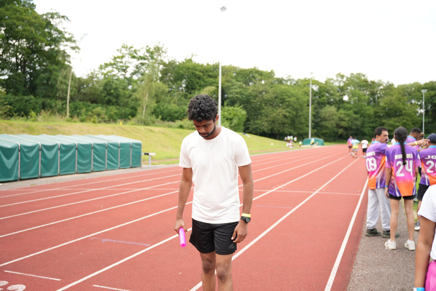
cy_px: 146
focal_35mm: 34
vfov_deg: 38.9
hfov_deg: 55.8
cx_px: 218
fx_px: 412
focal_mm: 34
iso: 250
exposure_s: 1/640
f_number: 2.8
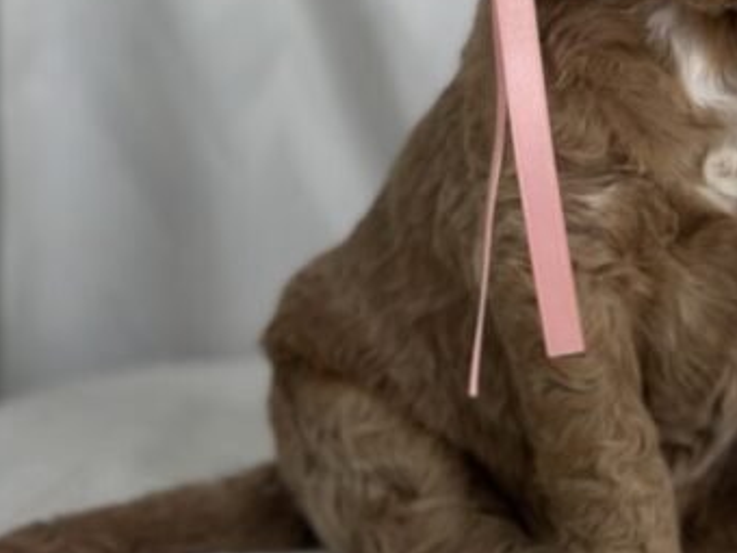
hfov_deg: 17.3
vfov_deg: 13.1
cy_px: 134
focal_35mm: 113
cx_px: 568
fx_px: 2406
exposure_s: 1/412
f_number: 1.78
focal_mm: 6.86
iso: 80
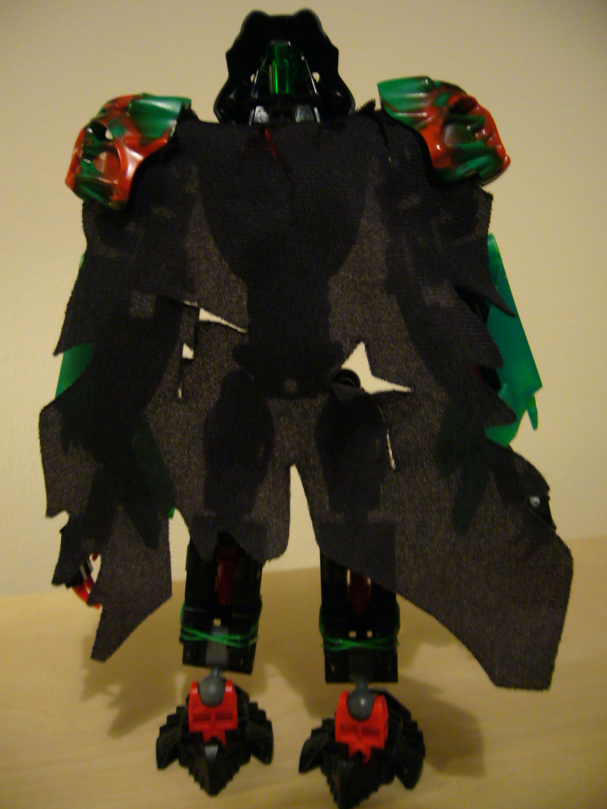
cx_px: 304
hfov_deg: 40.7
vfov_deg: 52.6
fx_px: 818
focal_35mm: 35
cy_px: 404
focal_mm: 5.8
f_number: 2.8
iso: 200
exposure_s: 1/4
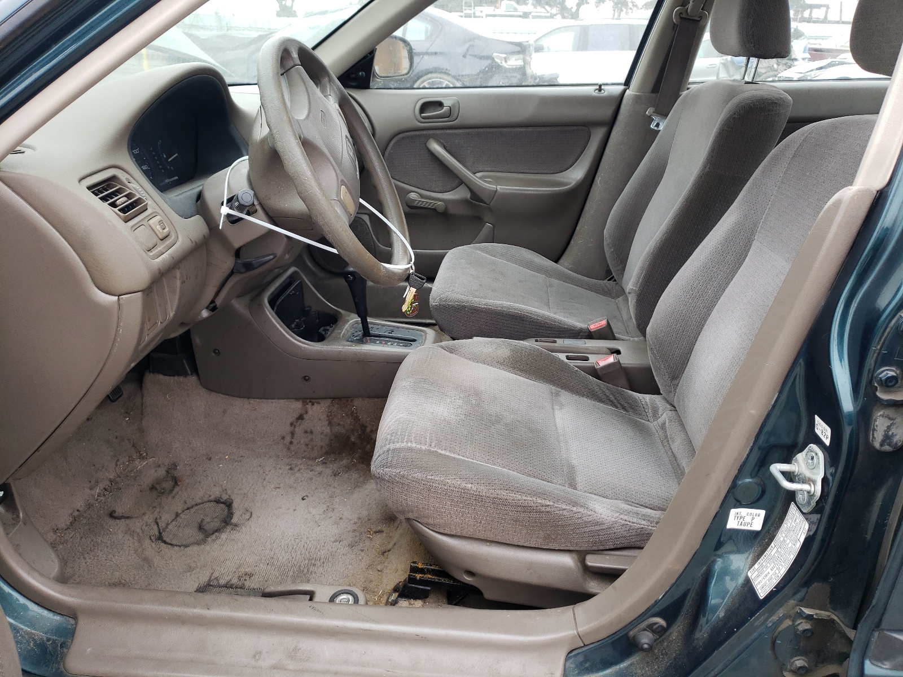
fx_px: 678
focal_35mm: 26
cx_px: 452
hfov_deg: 67.3
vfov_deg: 53.1
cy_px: 338
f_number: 1.5
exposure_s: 1/132
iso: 50
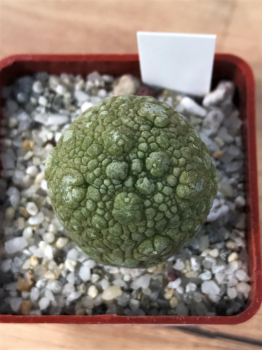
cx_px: 131
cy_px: 175
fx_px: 283
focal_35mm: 28
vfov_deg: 63.5
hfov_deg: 49.7
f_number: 1.8
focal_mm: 3.99
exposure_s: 1/238
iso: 20
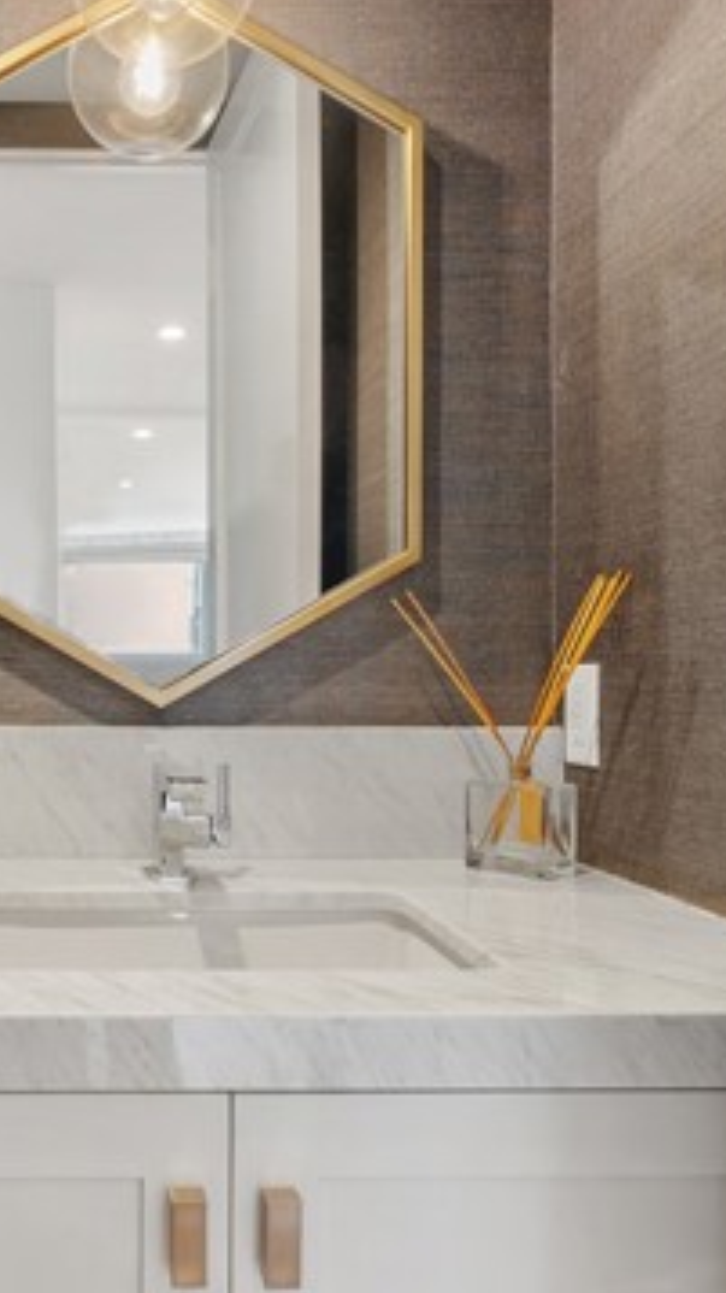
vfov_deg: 64.0
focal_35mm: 30
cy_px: 739
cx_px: 87
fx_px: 1028
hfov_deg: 36.7
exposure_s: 1.6
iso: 200
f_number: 8
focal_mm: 16
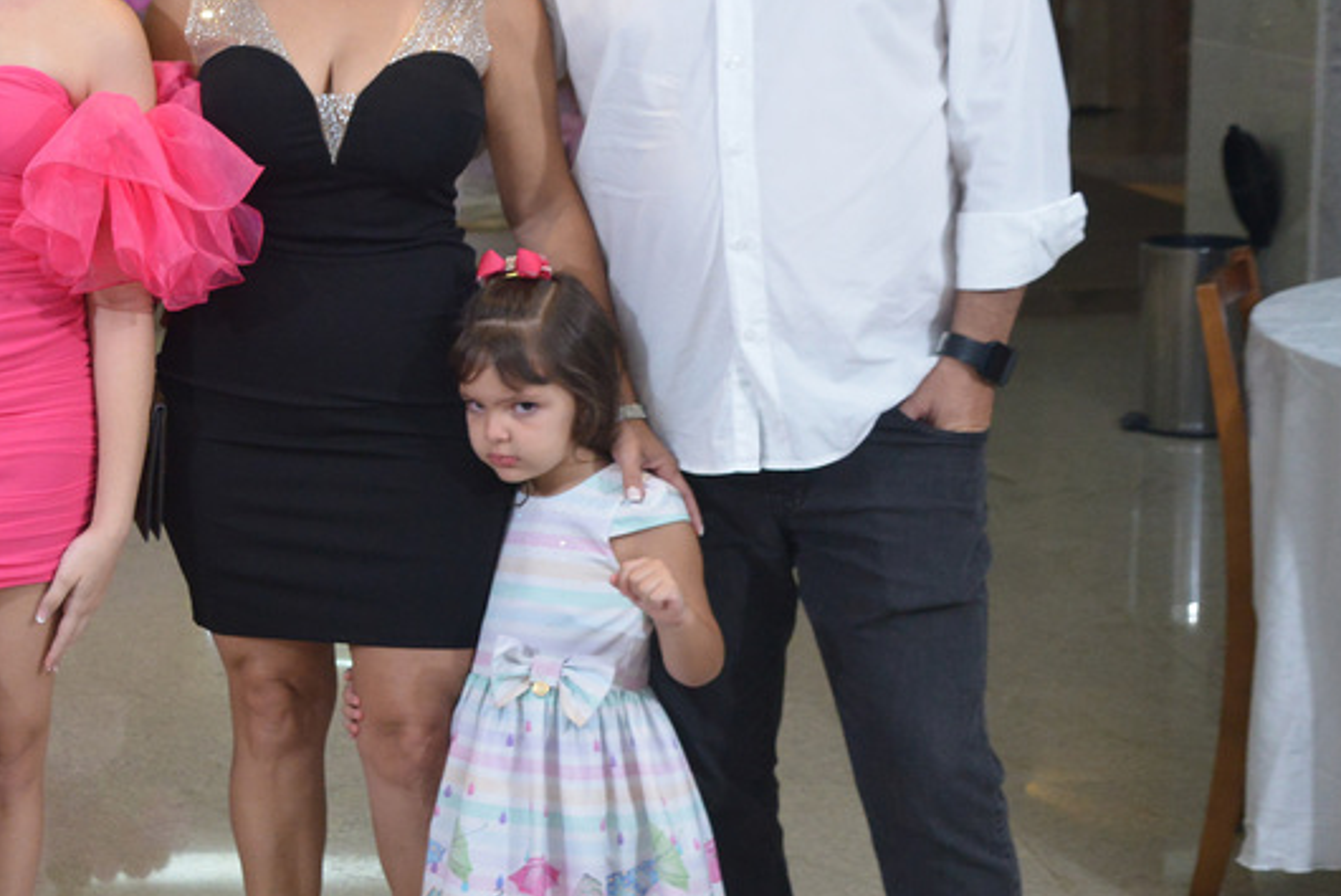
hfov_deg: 24.6
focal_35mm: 77
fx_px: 2870
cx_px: -127
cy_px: 313
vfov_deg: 17.7
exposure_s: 1/80
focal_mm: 34
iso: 2200
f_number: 6.3
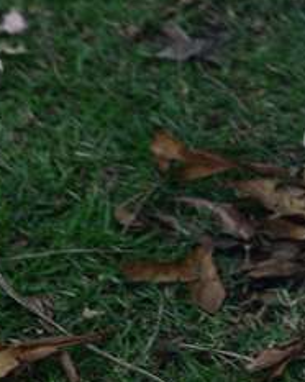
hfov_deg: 5.4
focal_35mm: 275
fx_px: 3107
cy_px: -624
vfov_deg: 6.6
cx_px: 753
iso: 100
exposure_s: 1/500
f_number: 5.6
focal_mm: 35
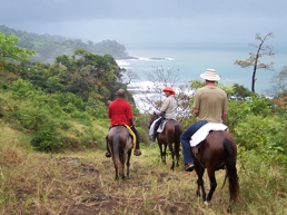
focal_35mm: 59
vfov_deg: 24.8
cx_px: 146
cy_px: 91
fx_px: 489
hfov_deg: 32.7
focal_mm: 6.3
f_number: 2.8
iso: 80
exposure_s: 1/90
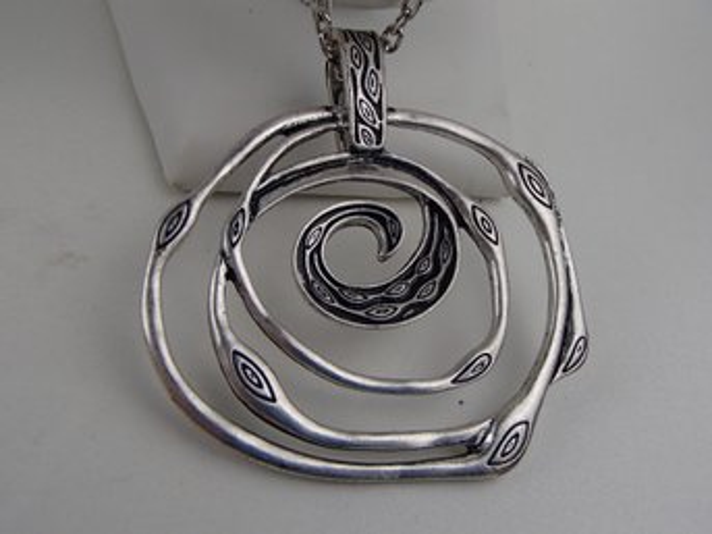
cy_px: 267
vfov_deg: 38.6
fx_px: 761
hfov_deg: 50.2
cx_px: 356
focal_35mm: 37
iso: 125
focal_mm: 6.64
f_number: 4.7
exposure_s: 1/160
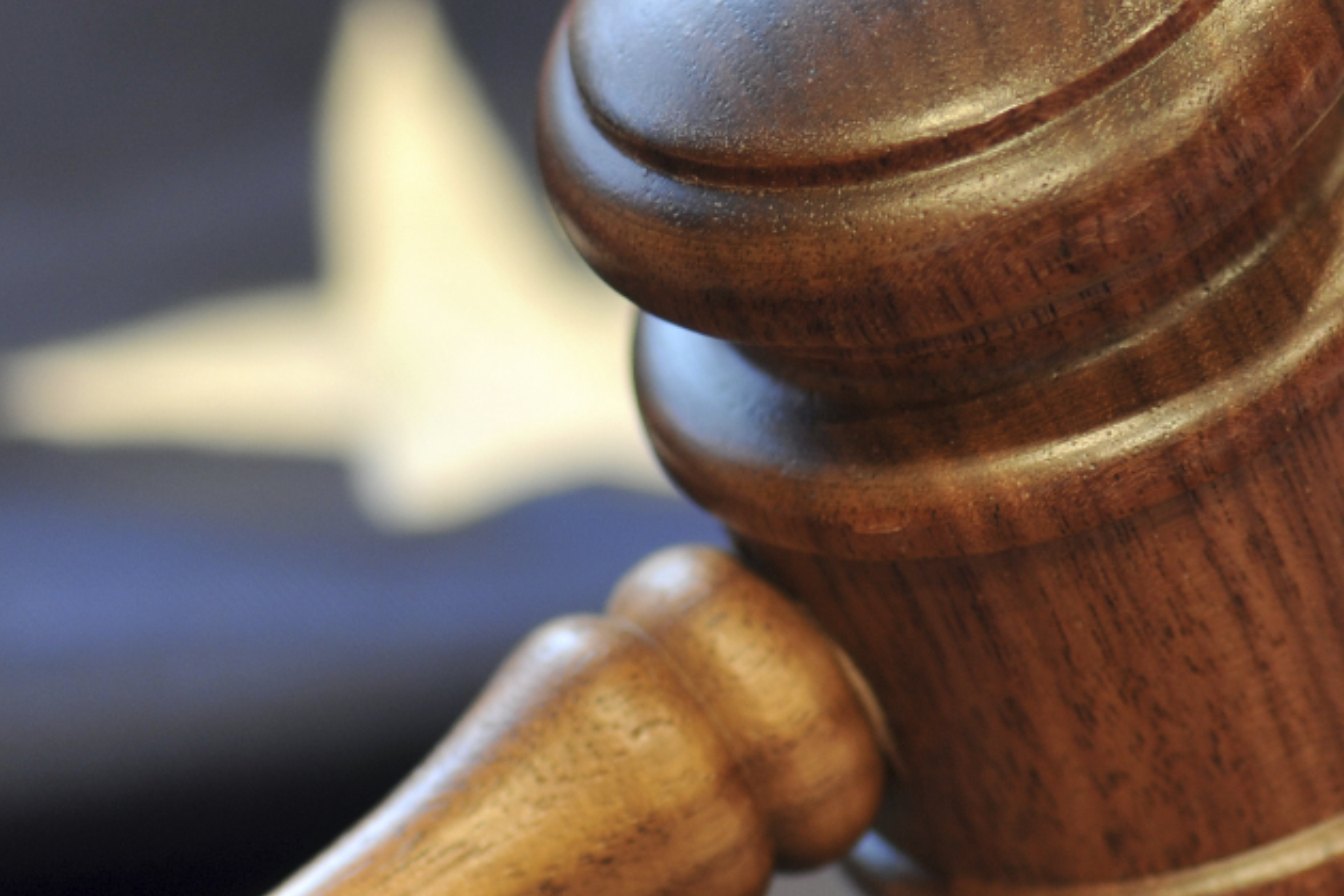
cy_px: 558
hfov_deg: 4.9
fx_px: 15841
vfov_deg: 3.2
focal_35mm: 424
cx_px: 511
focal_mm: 105
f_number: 3.5
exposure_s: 1/8
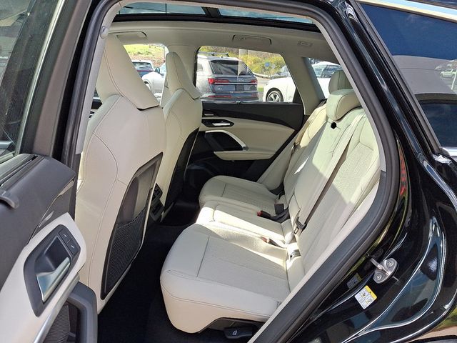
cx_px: 228
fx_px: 330
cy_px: 172
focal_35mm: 25
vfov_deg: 54.9
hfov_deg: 69.4
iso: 25
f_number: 1.8
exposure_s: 1/169
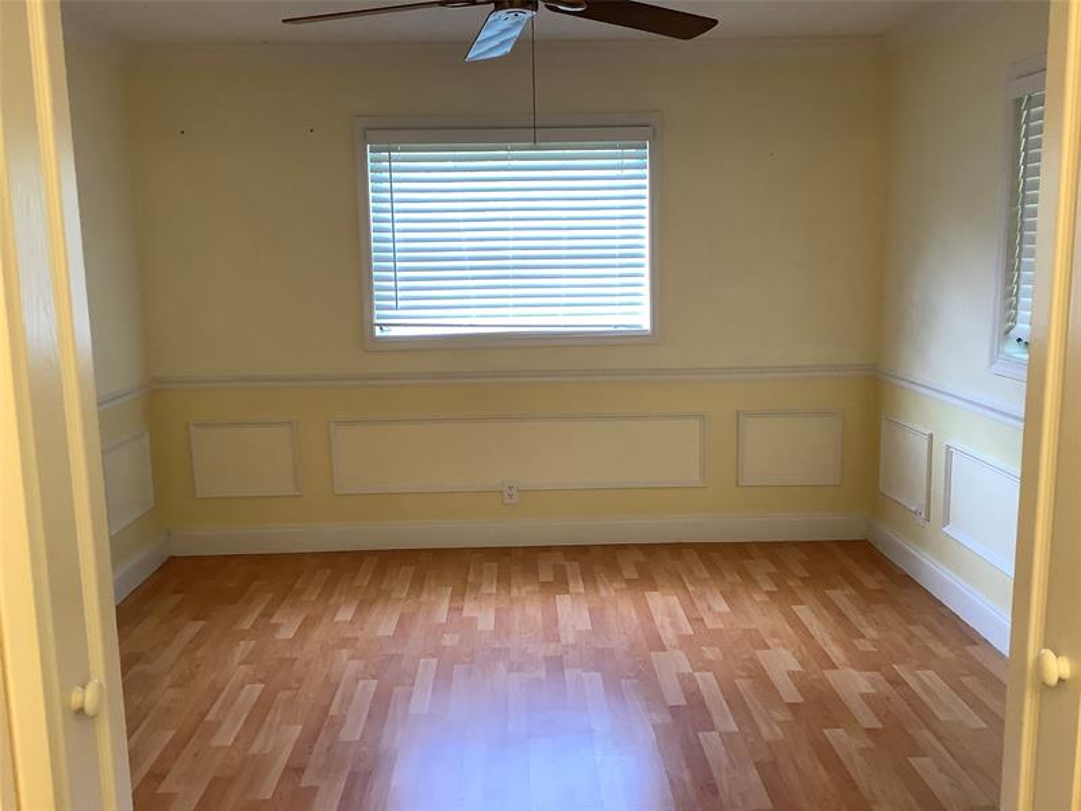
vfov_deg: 45.4
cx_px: 540
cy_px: 406
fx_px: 968
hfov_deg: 58.4
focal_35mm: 31
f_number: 2.4
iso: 125
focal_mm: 3.3
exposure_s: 1/60
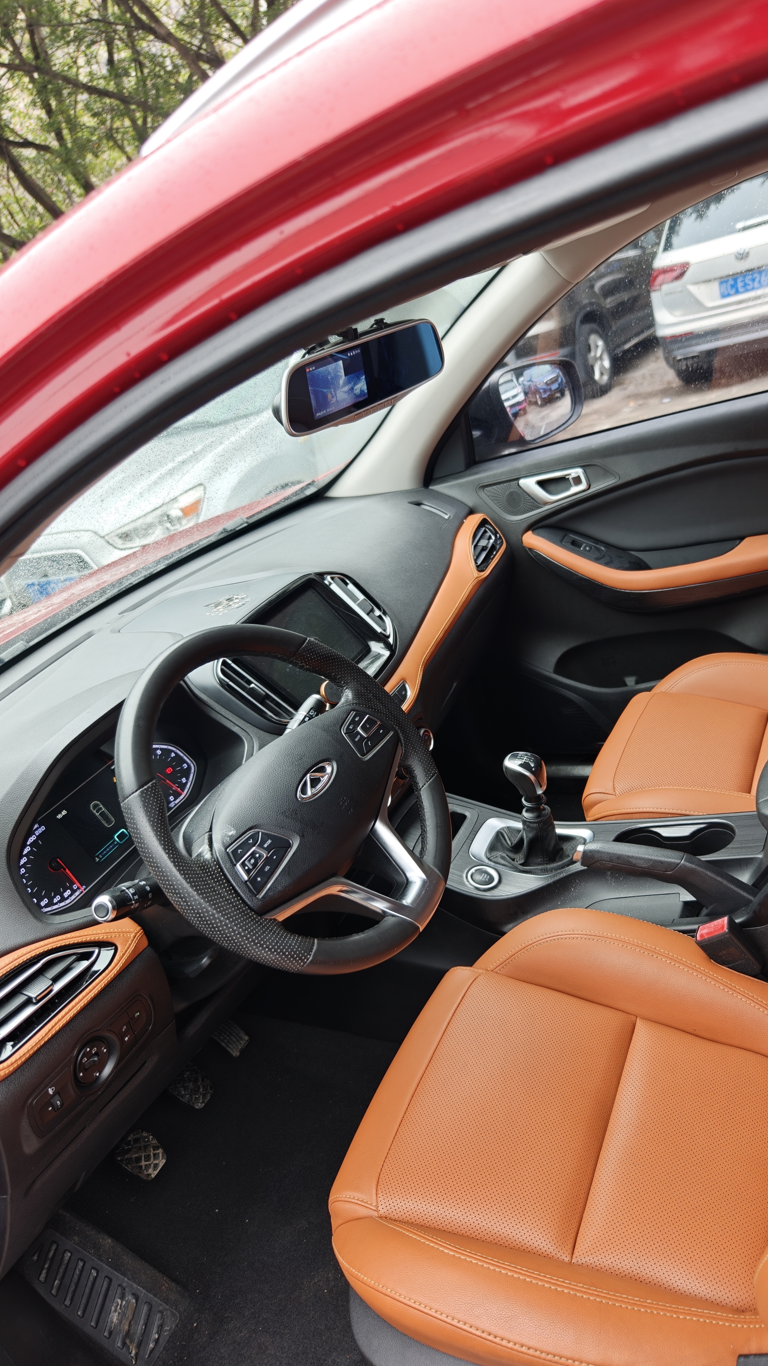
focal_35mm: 26
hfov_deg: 44.1
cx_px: 463
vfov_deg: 71.9
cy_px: 678
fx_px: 941
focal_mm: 8.67
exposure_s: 1/56
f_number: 1.8
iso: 200
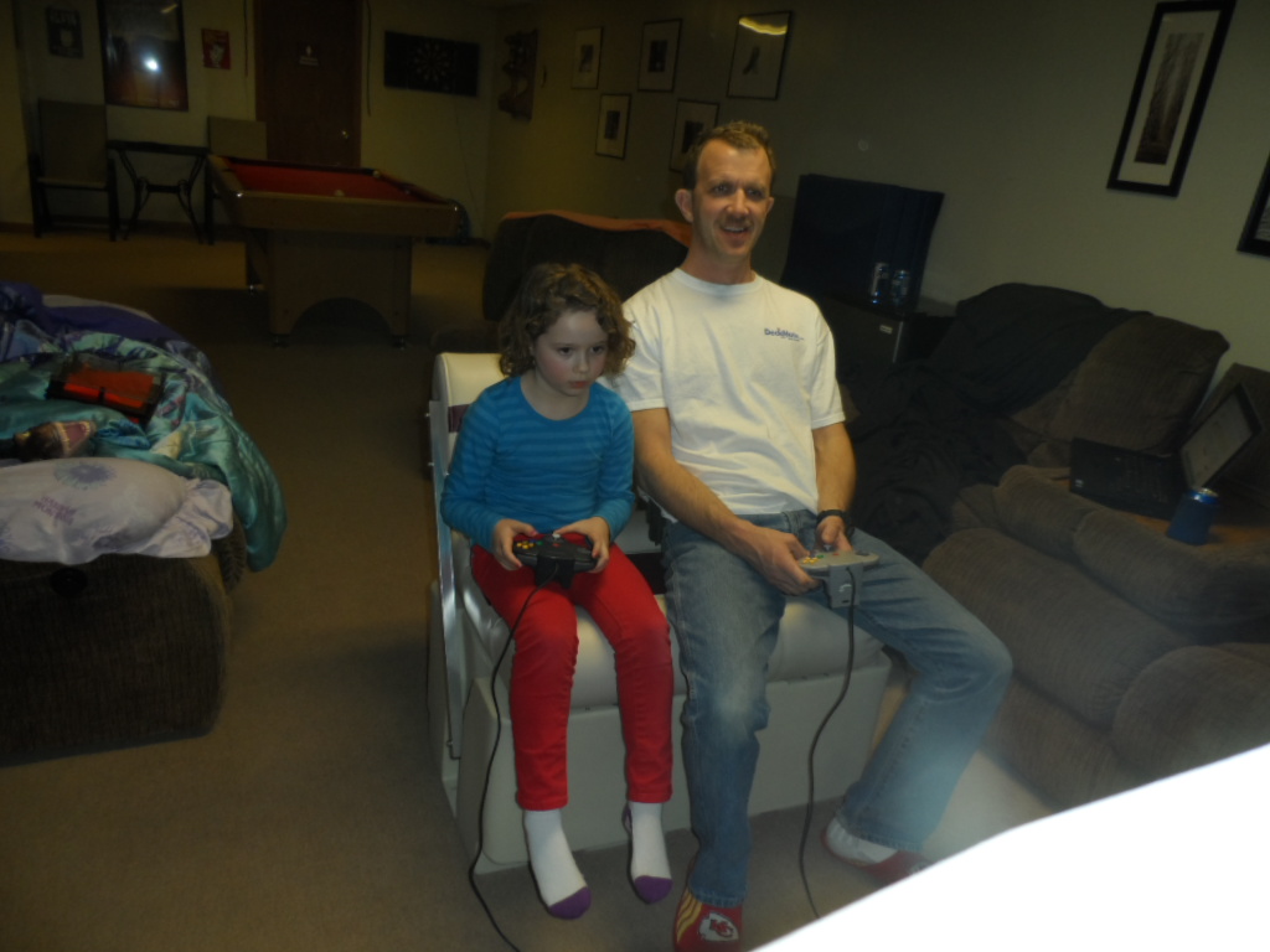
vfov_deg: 56.8
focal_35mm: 24
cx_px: 635
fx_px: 881
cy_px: 476
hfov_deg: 71.6
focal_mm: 4
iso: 100
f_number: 3.2
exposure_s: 1/30
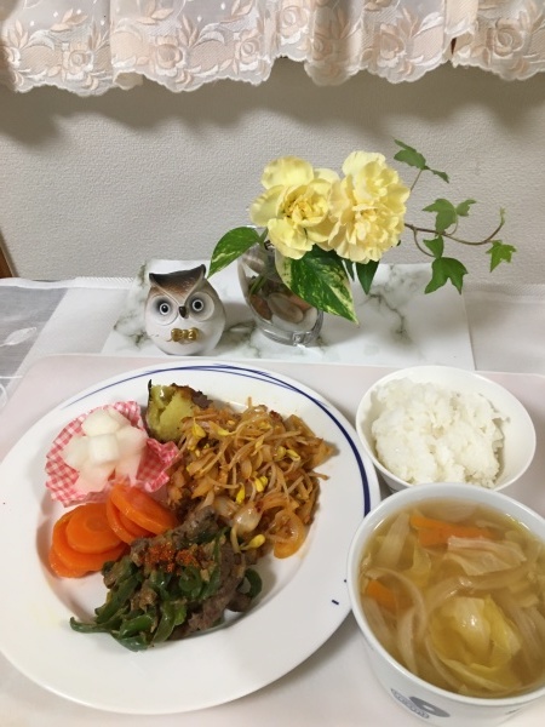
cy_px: 364
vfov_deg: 61.7
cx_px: 272
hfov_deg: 48.2
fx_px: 609
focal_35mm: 29
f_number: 2.2
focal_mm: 4.15
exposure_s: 1/33
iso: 160
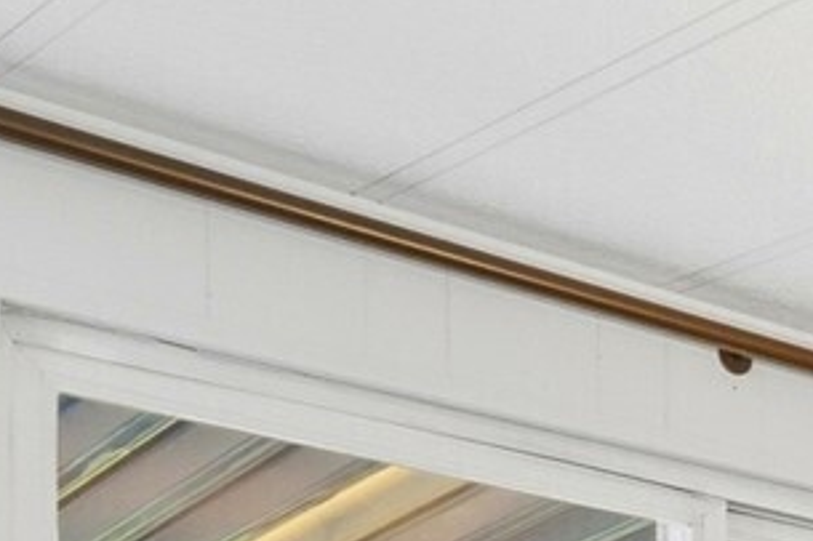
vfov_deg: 13.2
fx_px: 2072
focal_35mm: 92
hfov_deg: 16.4
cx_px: 1669
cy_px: 1023
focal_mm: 16.5
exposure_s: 1/200
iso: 400
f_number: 9
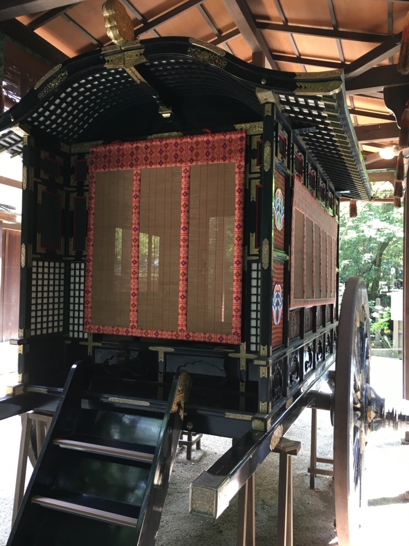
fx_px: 457
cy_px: 273
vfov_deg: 61.7
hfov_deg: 48.2
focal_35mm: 29
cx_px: 204
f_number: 2.2
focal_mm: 4.15
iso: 64
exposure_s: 1/30
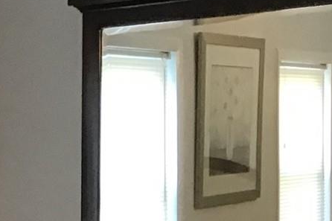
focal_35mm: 148
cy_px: 417
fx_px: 1364
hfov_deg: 12.2
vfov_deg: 8.8
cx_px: -341
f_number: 2.4
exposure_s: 1/30
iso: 64
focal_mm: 3.3
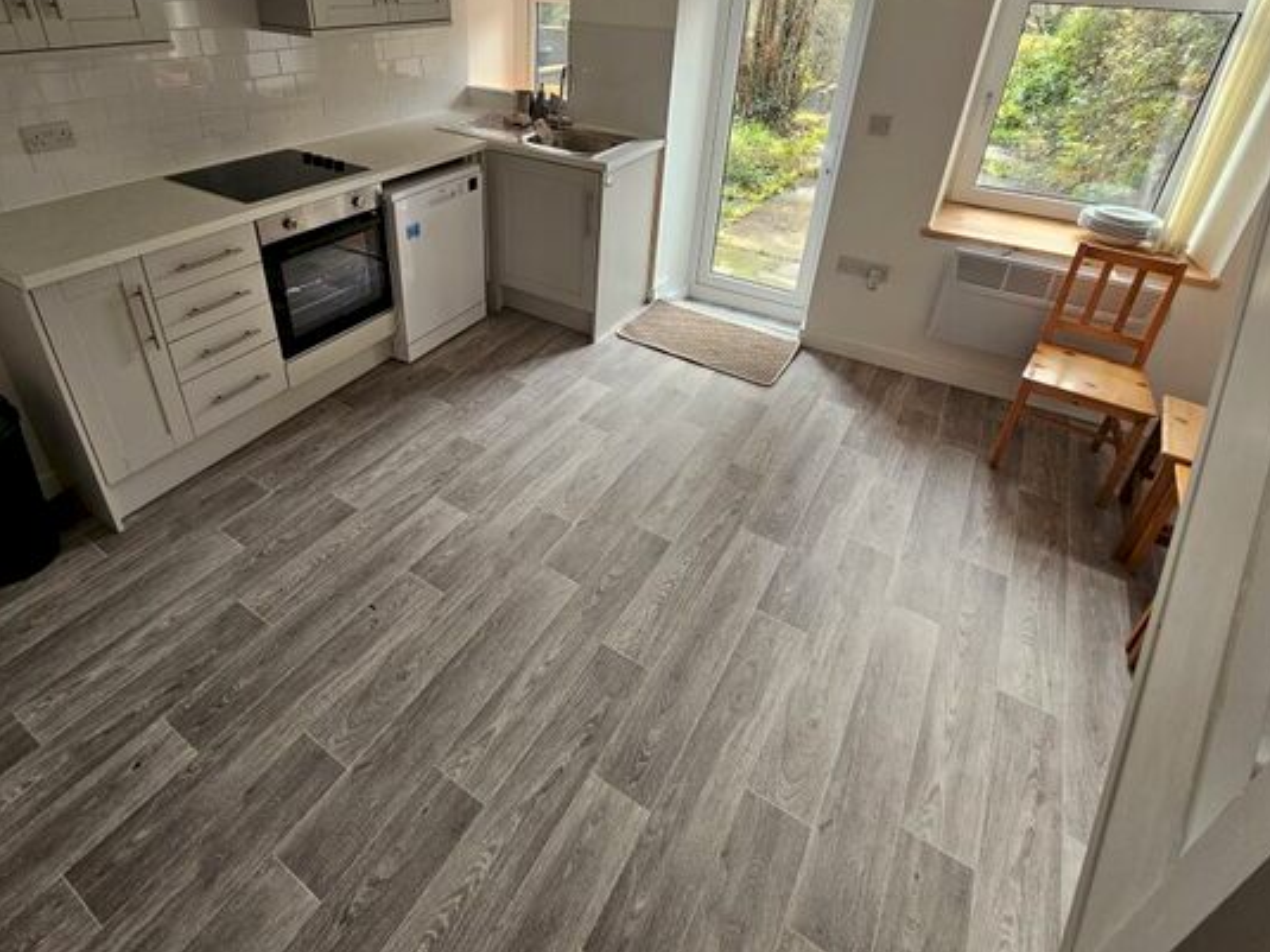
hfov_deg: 90.9
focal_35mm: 17
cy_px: 341
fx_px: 624
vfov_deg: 73.1
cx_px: 596
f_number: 2.2
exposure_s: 1/100
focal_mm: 2.2
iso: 200
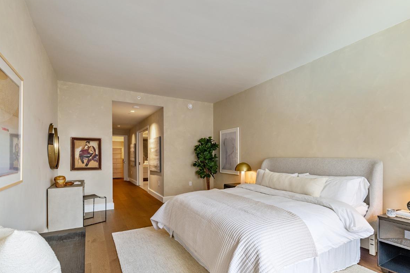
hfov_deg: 90.0
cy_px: 153
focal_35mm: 18
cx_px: 215
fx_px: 205
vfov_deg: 67.1
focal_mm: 14
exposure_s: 1/10
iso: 400
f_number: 11
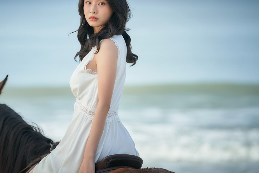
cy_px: 71
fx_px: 1698
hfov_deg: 8.7
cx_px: 102
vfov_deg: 5.8
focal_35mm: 236
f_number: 3.5
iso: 100
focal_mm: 174
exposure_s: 1/800
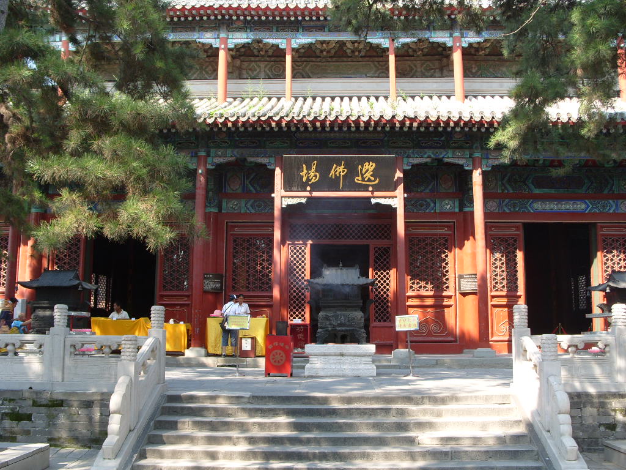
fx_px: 633
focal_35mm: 35
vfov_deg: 40.7
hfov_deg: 52.6
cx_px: 313
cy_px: 235
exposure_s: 1/125
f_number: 4.1
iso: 80
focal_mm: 7.8
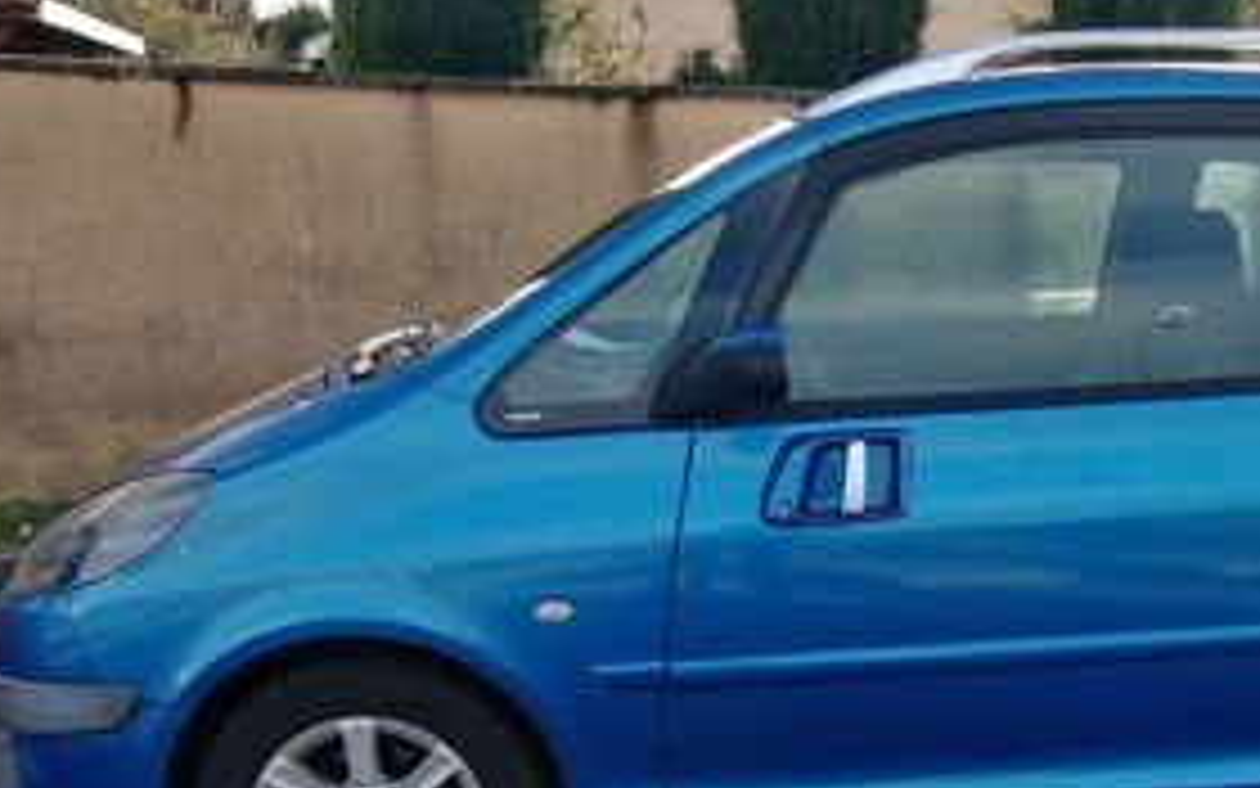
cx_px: 864
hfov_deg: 48.3
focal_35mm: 40
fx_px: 1374
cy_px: 572
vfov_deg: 31.5
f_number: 2.4
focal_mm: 1.78
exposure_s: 1/291
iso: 50
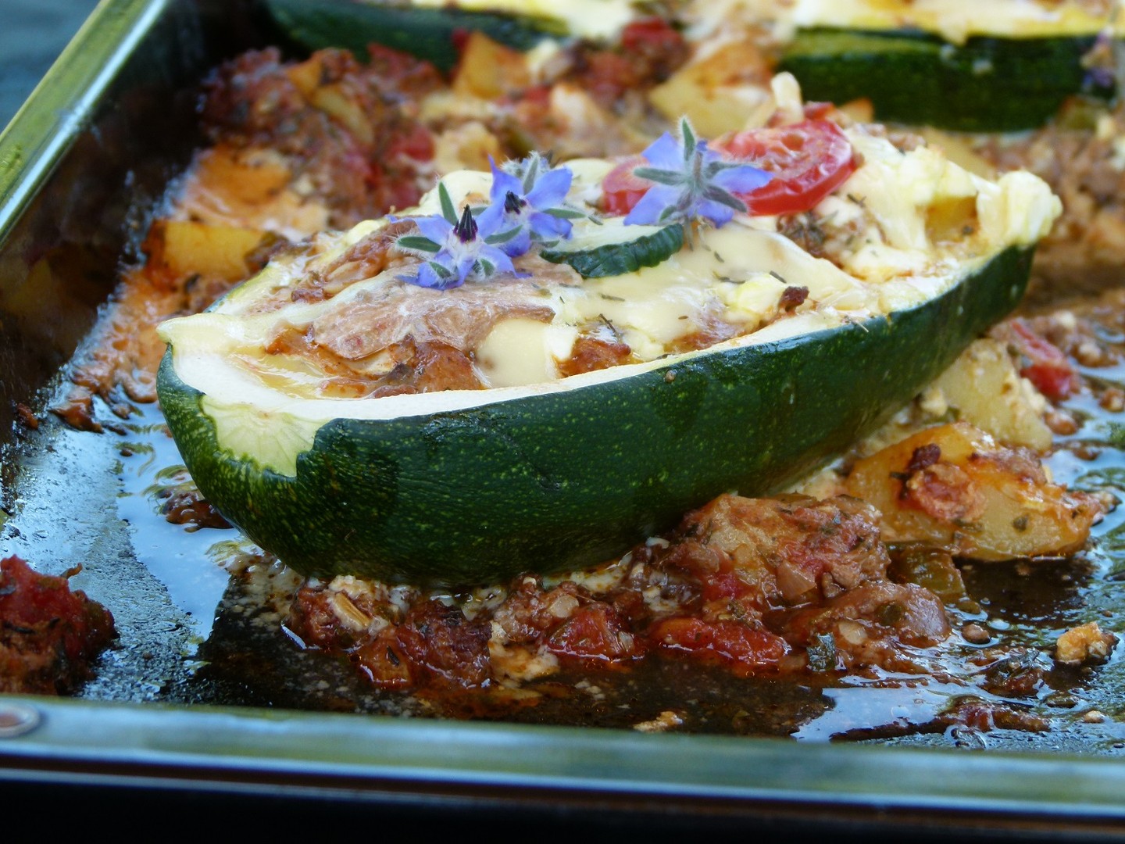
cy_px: 422
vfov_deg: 13.6
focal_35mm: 109
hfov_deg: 18.0
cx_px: 562
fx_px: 3542
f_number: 3.5
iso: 100
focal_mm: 19.6
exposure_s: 1/60
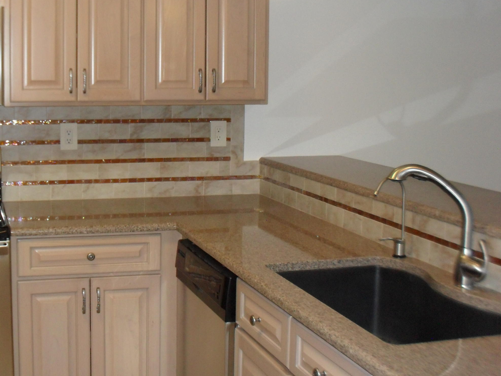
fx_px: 767
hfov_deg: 35.6
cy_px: 154
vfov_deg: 27.5
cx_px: 149
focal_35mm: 53
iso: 200
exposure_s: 1/45
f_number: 3.2
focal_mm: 6.3
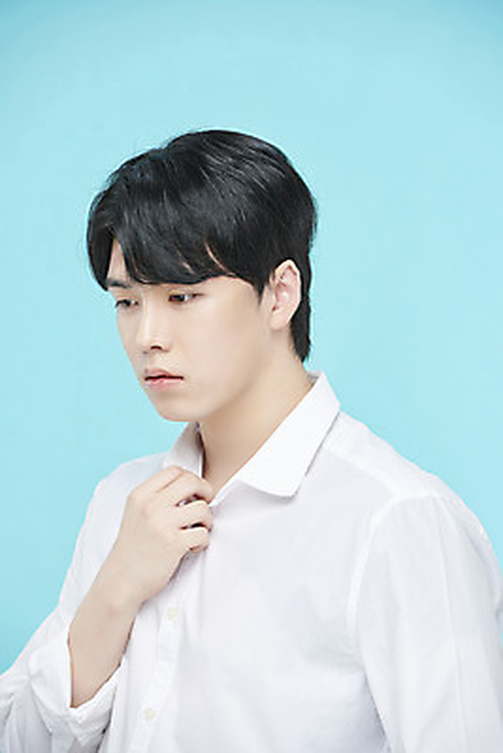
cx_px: 252
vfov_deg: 10.3
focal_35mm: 200
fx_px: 4188
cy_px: 376
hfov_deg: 6.9
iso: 64
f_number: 7.1
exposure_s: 1/125
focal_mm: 200
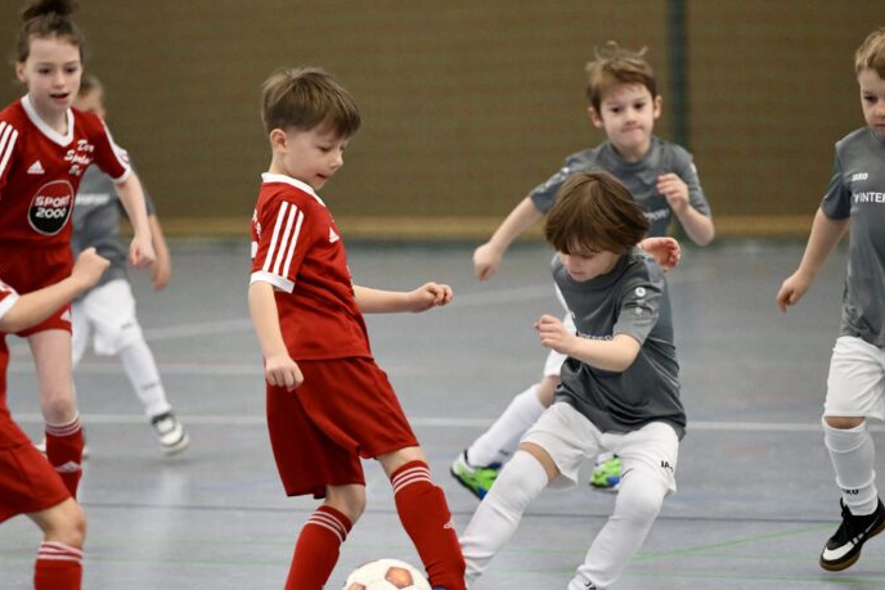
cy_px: 334
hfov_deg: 7.7
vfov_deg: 5.1
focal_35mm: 268
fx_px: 6589
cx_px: 376
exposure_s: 1/1250
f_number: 2.8
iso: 8000
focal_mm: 180
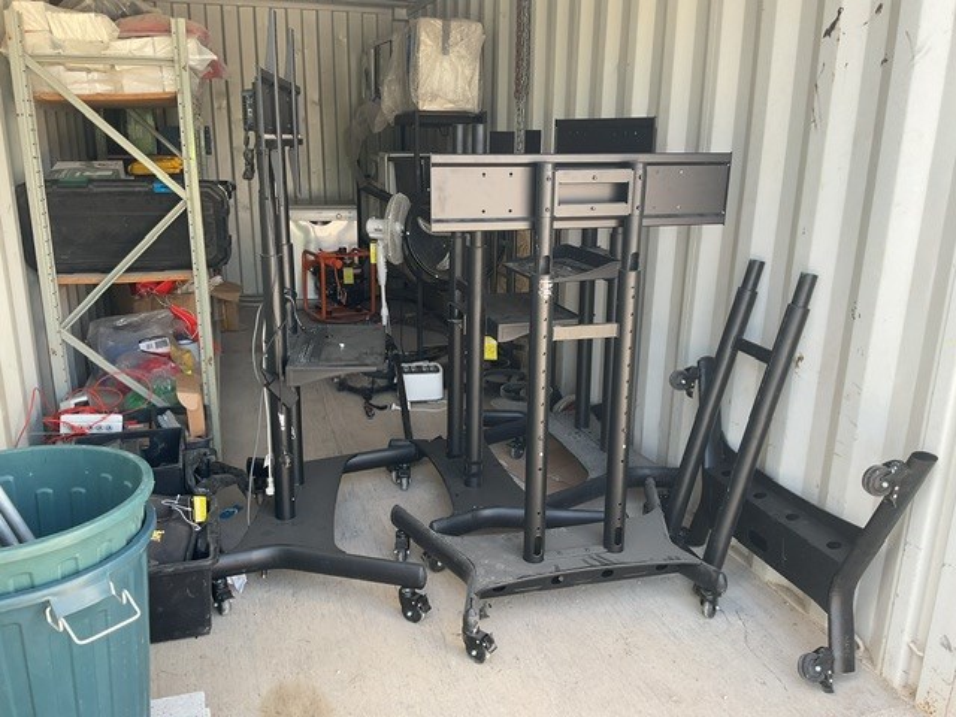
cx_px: 478
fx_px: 801
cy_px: 358
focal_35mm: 29
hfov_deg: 61.7
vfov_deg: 48.2
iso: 25
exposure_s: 1/120
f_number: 1.8
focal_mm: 3
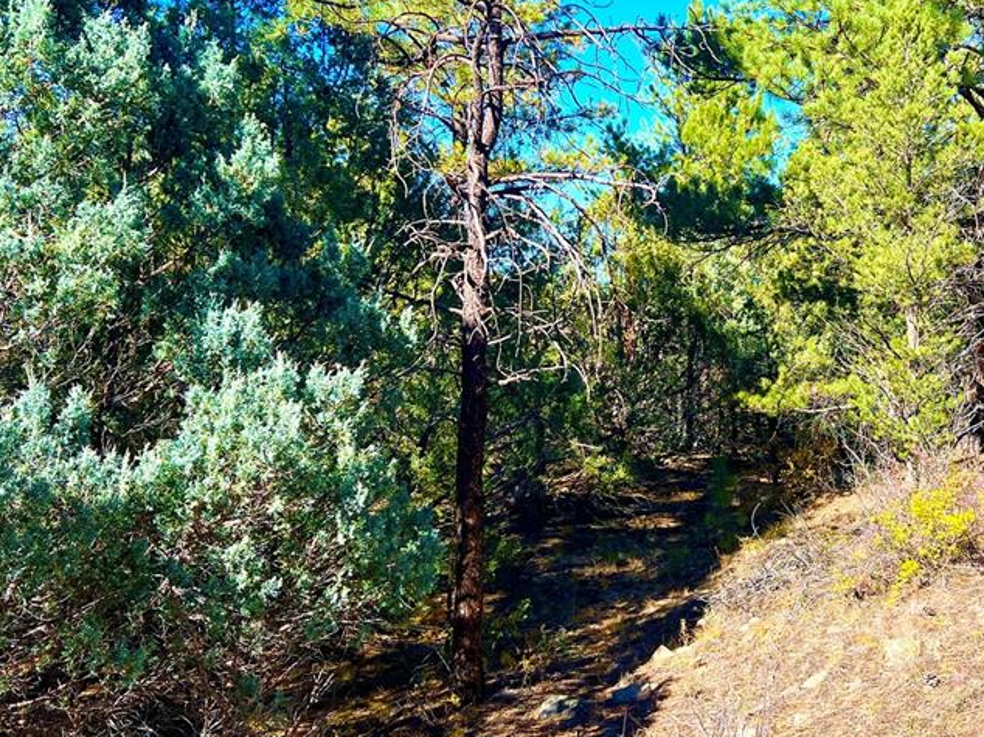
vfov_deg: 34.3
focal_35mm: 42
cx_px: 621
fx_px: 1193
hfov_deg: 44.4
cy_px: 308
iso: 50
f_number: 1.5
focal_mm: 5.7
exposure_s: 1/1869
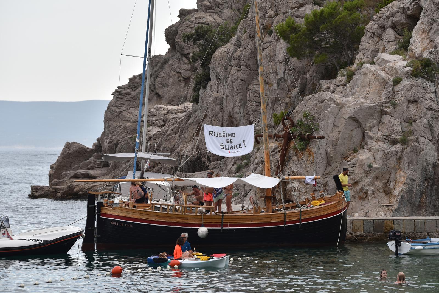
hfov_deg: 14.1
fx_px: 1769
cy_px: 146
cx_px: 220
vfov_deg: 9.5
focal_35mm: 145
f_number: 4.5
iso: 100
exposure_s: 1/500
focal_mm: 145
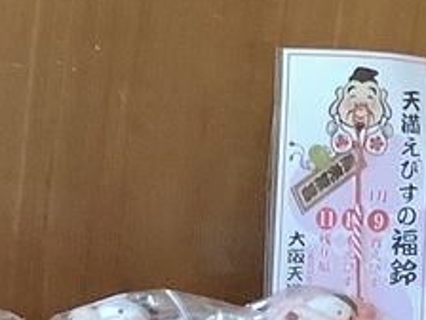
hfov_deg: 10.5
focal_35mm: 166
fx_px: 2043
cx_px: -552
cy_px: 707
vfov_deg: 8.4
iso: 320
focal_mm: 3.3
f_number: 2.4
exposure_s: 1/40
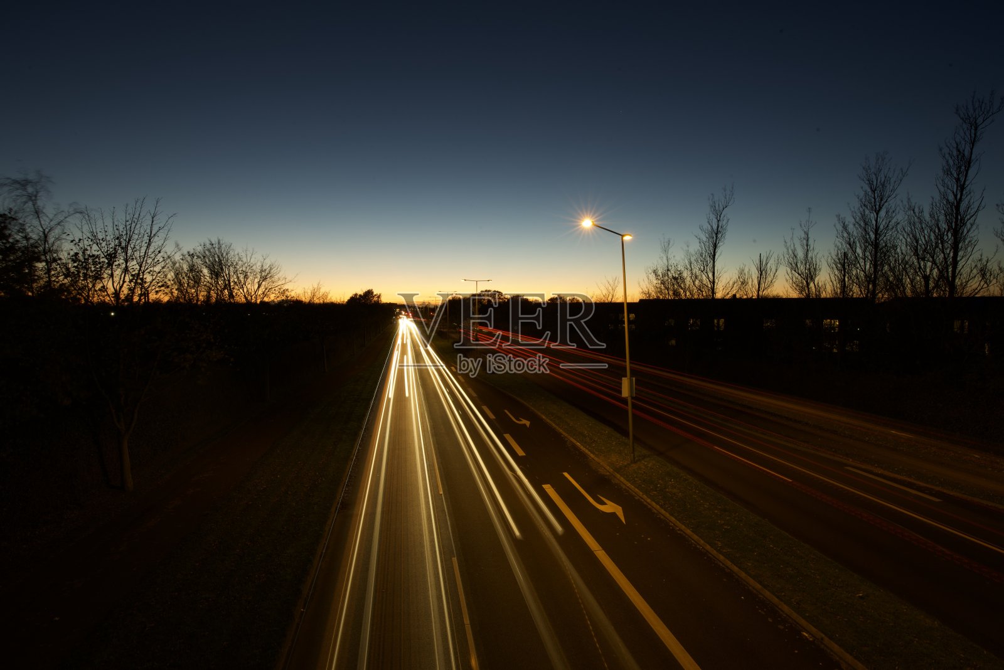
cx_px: 502
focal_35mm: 19
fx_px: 530
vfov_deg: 64.6
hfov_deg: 86.9
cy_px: 335
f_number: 18
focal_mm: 19
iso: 100
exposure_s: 13
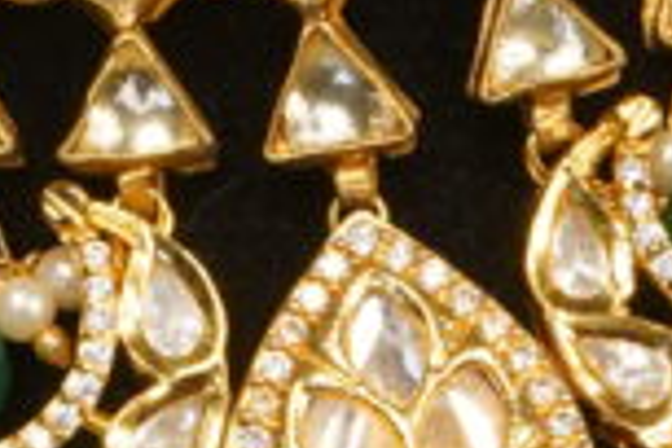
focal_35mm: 392
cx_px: -18
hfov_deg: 5.2
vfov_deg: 3.5
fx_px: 7317
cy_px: -654
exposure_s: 1/80
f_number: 13
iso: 4000
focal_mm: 50
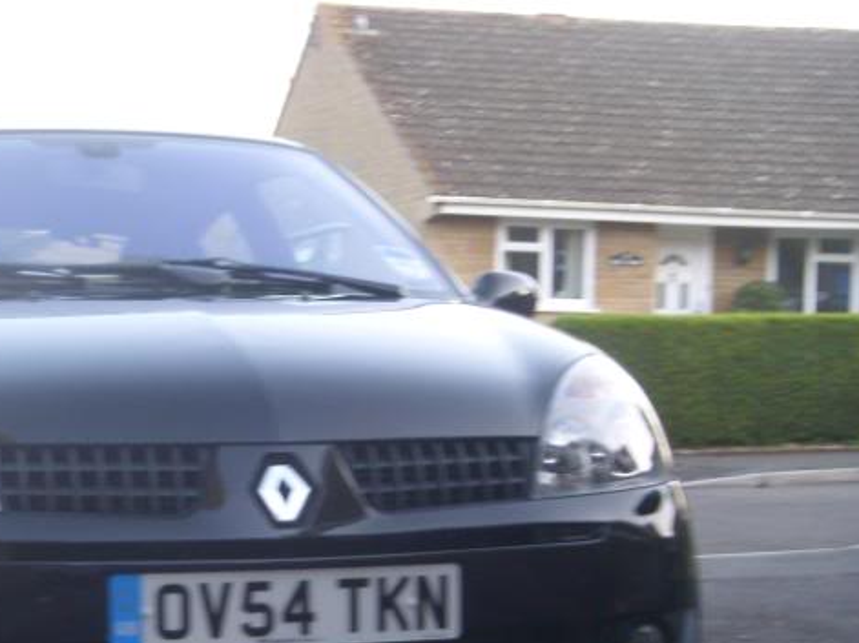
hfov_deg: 28.0
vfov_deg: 21.4
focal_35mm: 68
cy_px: 474
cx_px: 177
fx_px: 1687
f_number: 3.8
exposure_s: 1/21
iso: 100
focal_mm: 8.3
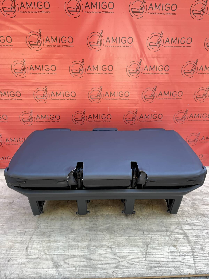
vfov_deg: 67.3
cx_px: 104
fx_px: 209
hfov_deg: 53.1
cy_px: 140
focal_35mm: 26
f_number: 1.6
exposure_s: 1/121
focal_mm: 5.1
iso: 80
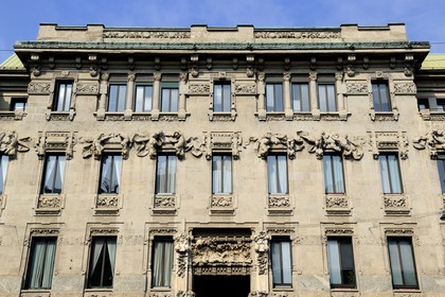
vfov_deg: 30.5
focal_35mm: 44
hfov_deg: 44.5
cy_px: 148
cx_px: 222
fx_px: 544
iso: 200
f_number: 13
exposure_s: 1/200
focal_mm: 44
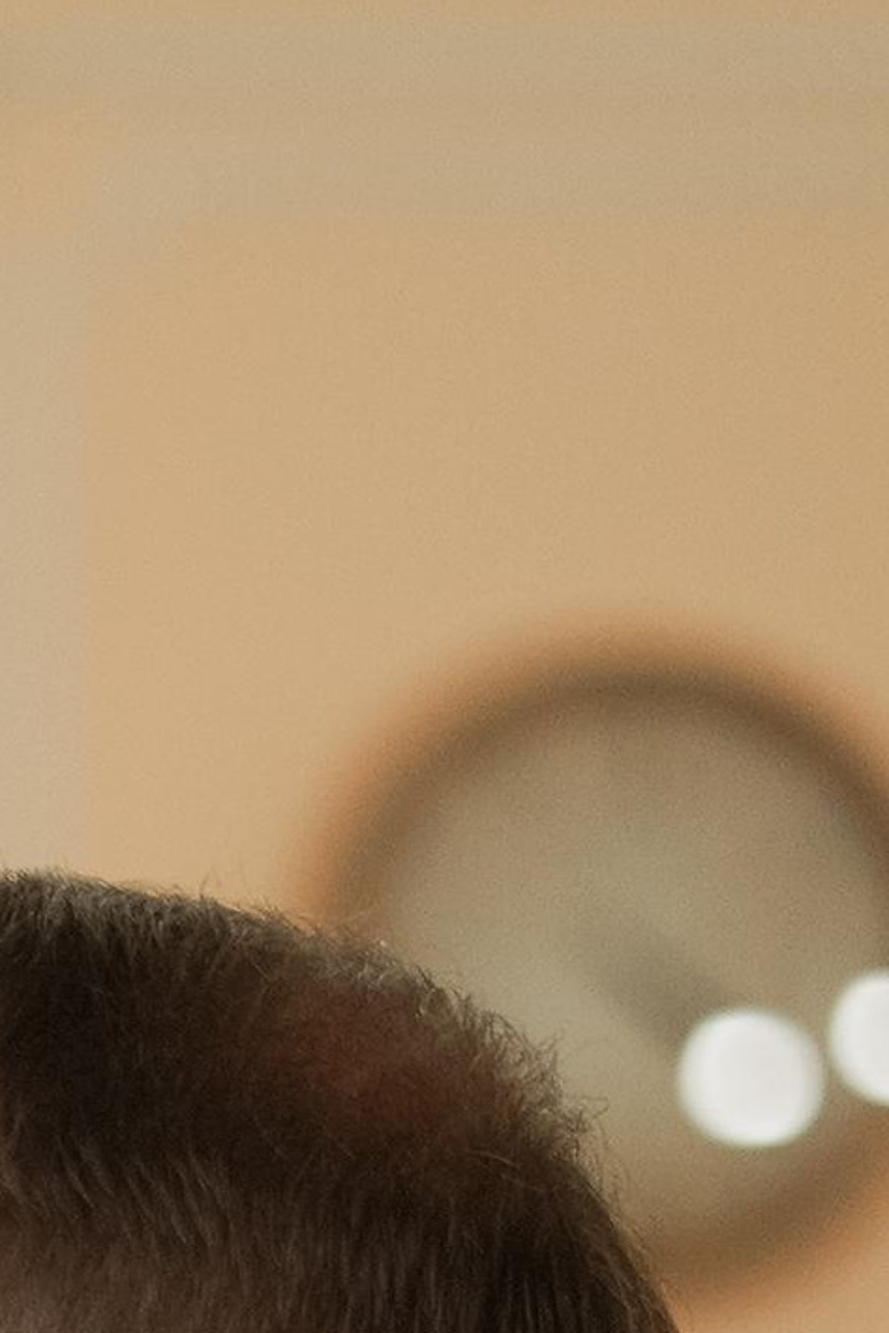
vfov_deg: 7.4
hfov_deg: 5.0
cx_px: -1015
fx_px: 10000
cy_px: 2287
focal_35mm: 270
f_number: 1.8
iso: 500
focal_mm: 50
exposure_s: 1/250
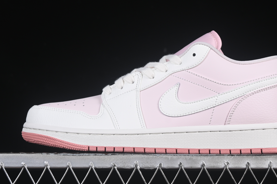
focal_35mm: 109
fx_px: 839
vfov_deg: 12.6
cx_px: 163
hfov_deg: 18.7
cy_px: 71
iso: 160
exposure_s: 1/80
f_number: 8
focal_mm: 50
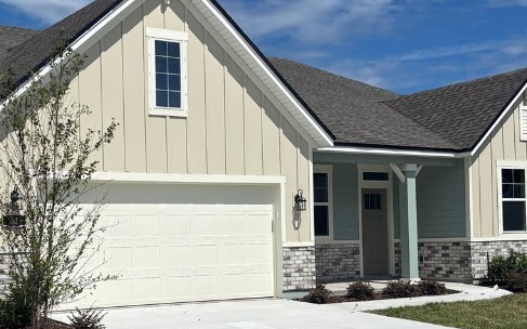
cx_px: 147
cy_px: 232
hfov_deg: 34.5
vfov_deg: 22.2
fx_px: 833
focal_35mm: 58
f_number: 1.6
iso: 50
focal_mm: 5.96
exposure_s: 1/9901
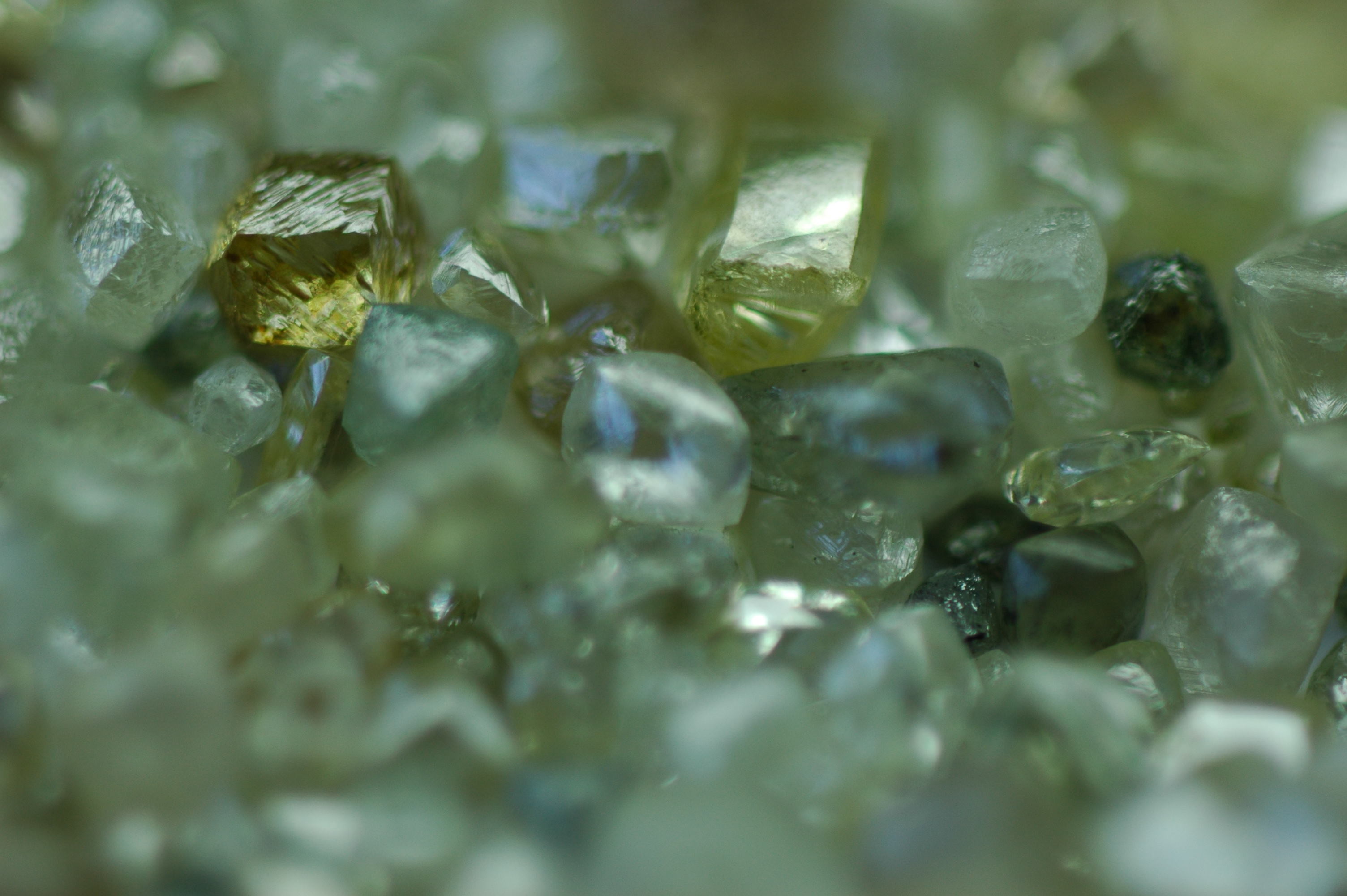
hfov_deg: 13.1
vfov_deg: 8.7
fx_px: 5888
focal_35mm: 158
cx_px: 674
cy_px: 448
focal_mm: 105
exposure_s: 1/200
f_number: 5
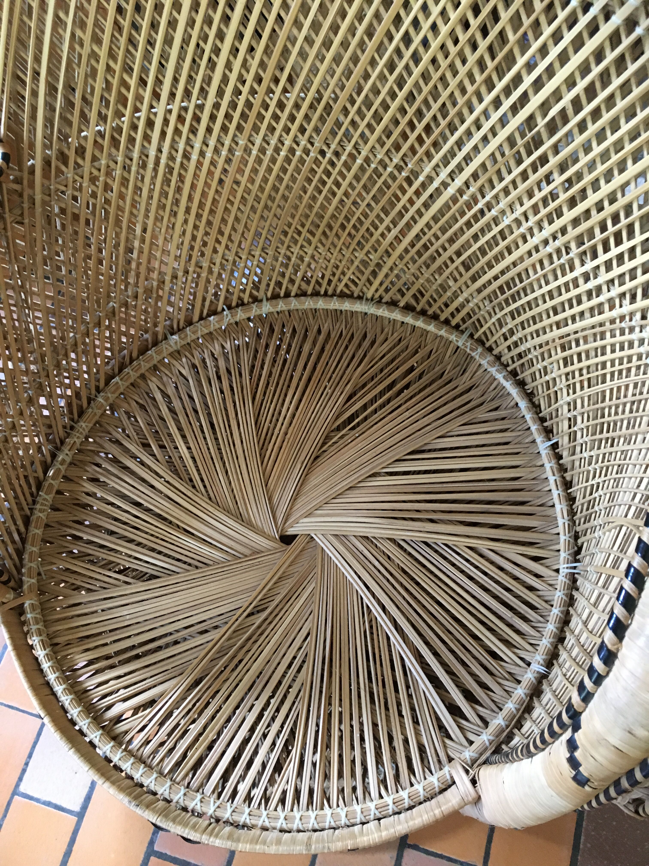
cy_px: 433
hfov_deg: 48.2
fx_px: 725
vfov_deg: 61.7
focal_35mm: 29
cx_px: 324
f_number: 2.2
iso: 200
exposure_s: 1/33
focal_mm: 4.15
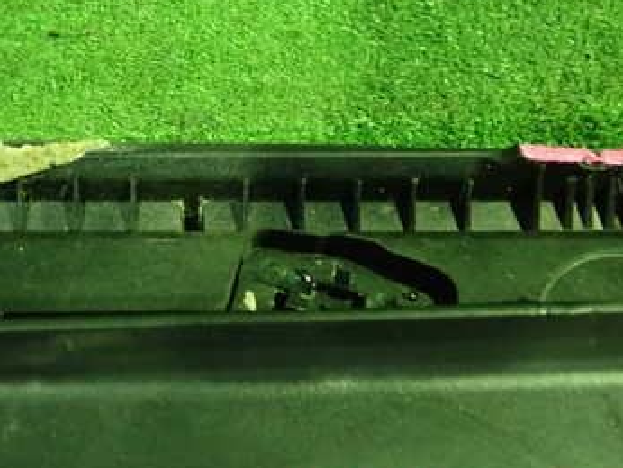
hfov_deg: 36.0
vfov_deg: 27.7
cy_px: 122
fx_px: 937
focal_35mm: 52
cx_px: 164
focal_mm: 5.5
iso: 1250
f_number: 2.3
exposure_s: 1/30
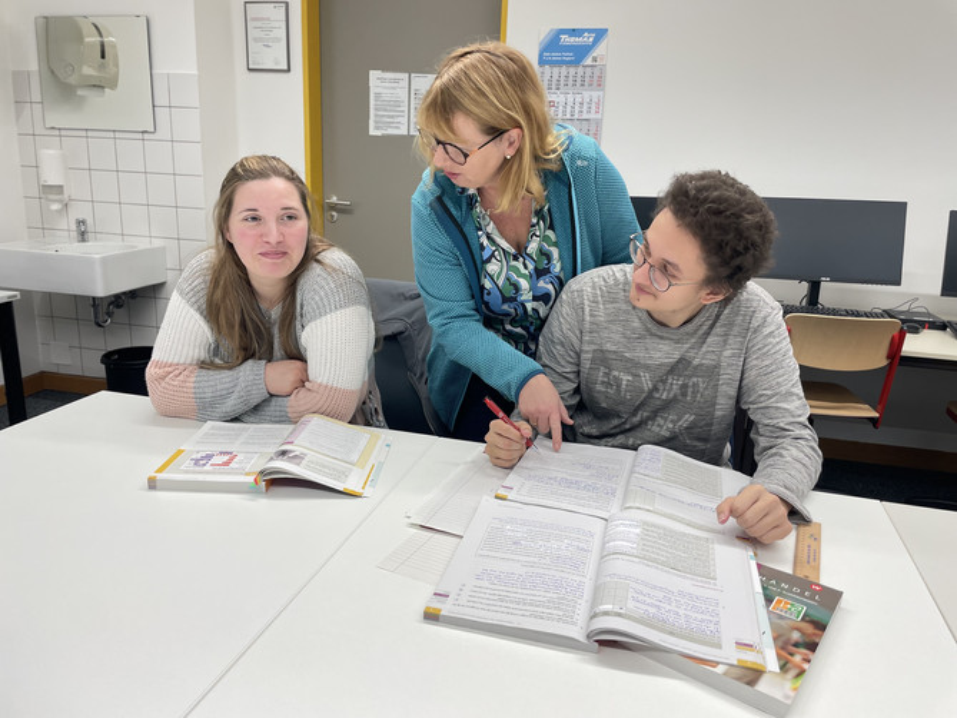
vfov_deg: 53.1
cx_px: 478
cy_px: 359
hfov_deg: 67.3
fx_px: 719
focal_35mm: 26
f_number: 1.6
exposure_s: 1/100
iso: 50
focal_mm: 4.2
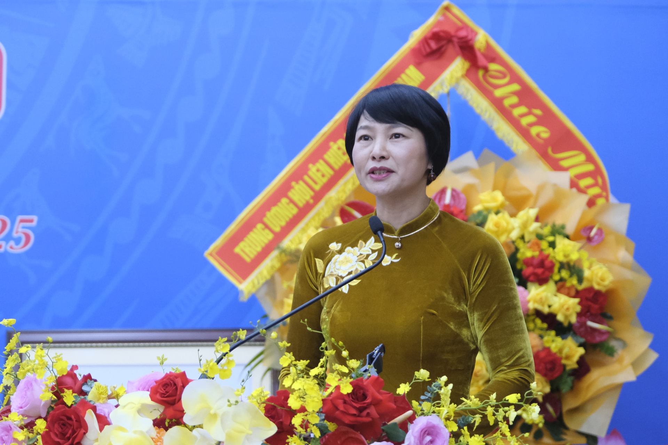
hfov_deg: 17.1
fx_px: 2226
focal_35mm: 120
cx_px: 334
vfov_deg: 11.4
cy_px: 222
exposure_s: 1/240
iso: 5000
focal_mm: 80
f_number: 4
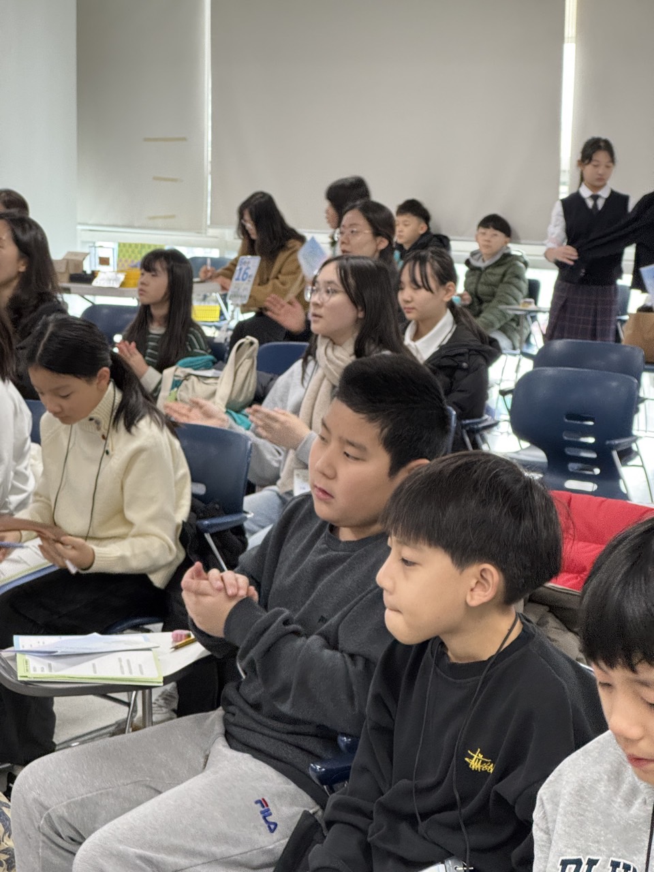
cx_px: 327
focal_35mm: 77
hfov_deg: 19.1
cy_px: 436
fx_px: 1940
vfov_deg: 25.3
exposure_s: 1/60
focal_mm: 9
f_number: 2.8
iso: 500
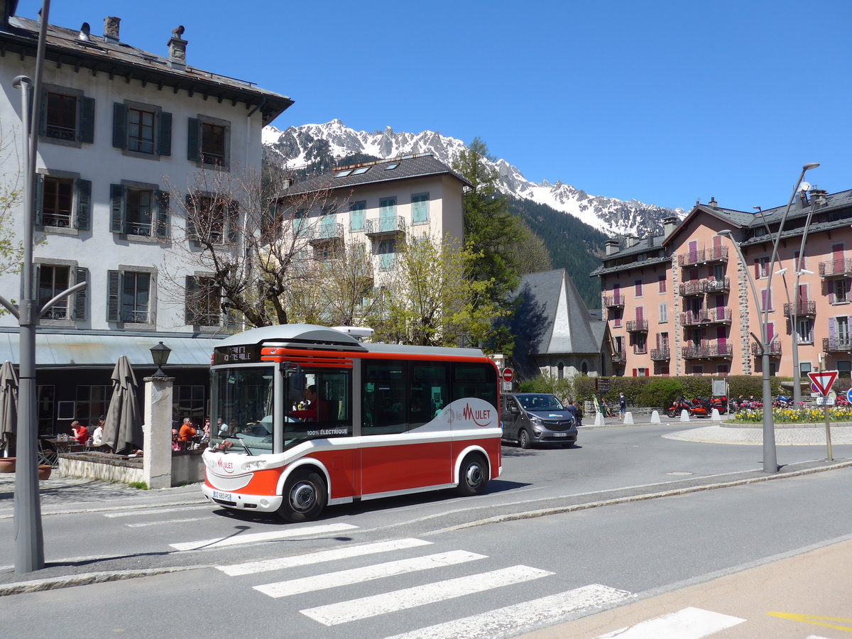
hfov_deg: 61.7
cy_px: 320
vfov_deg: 48.2
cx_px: 426
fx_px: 714
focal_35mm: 29
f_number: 2.8
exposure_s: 1/1600
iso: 80
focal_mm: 6
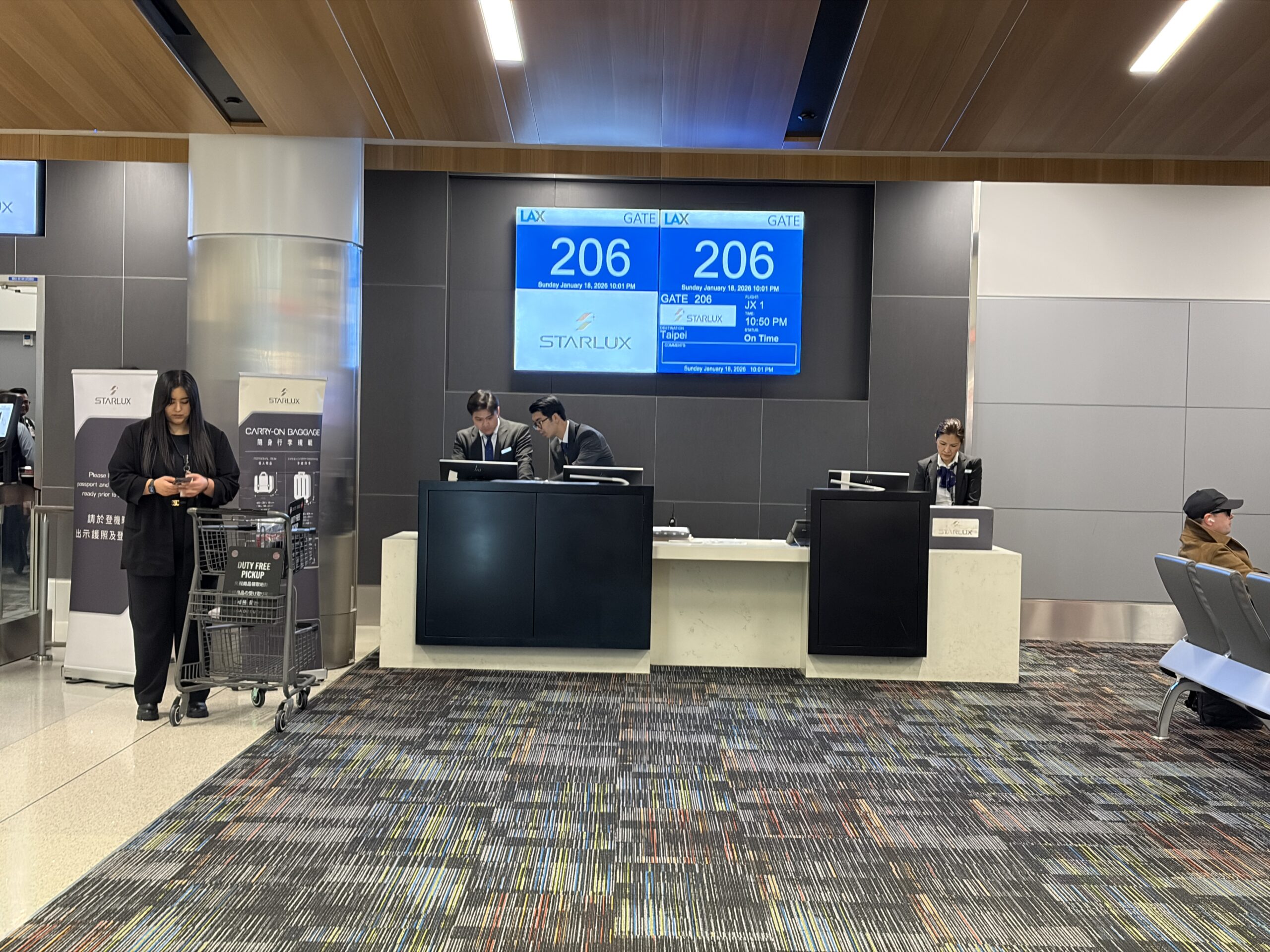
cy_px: 476
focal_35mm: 52
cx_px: 635
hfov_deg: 36.8
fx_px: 1908
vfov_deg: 28.0
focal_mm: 5.96
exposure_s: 1/40
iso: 200
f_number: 1.6
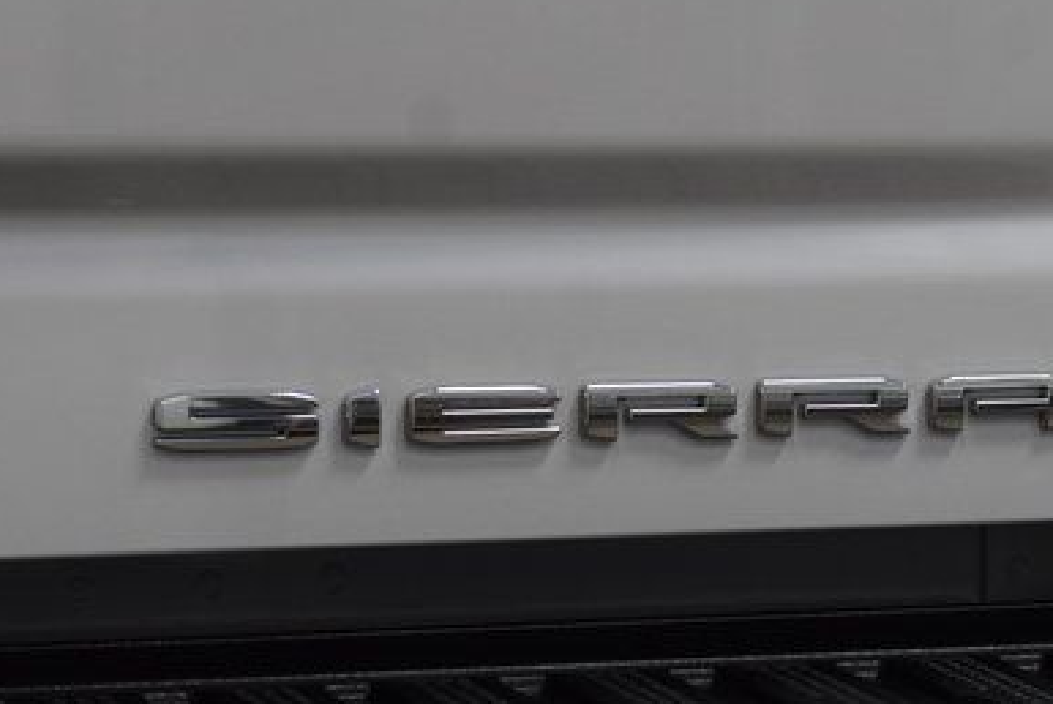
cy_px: 370
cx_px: 641
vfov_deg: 7.9
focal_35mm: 174
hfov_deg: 11.8
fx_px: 5093
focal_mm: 70
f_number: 5
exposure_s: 1/125
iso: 1600
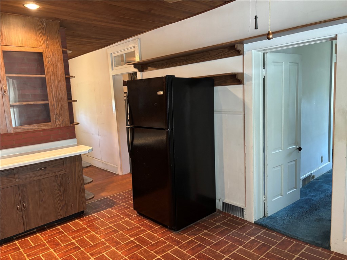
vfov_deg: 53.1
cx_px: 174
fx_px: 261
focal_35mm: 26
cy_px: 130
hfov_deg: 67.3
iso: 500
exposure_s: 1/40
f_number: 1.6
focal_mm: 5.96
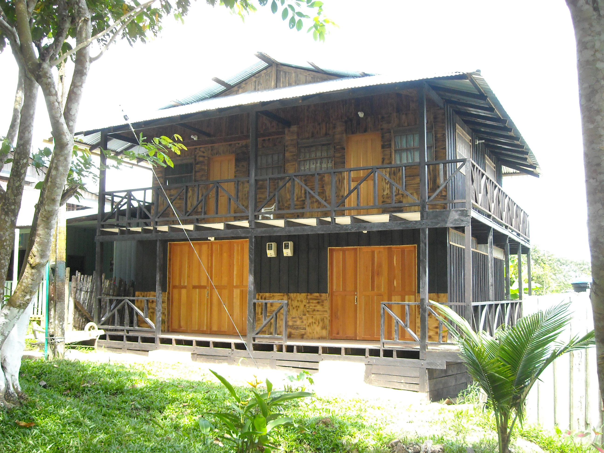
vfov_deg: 40.7
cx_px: 302
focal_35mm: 35
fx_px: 611
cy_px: 226
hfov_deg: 52.6
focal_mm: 5.7
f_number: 2.8
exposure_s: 1/250
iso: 168
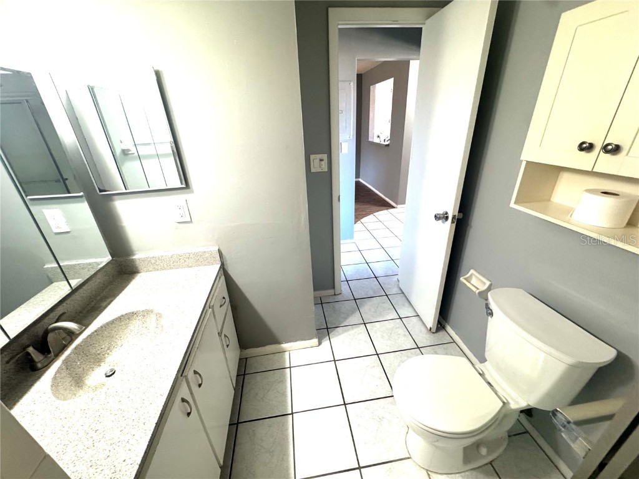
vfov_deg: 85.7
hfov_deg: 102.1
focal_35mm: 14
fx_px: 258
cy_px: 240
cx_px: 320
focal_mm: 2.22
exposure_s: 1/60
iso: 250
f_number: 2.2
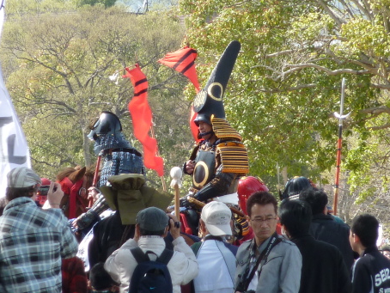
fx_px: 6639
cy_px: 137
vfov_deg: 2.5
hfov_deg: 3.4
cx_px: 191
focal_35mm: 589
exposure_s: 1/125
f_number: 4.9
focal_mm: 49.2
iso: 100
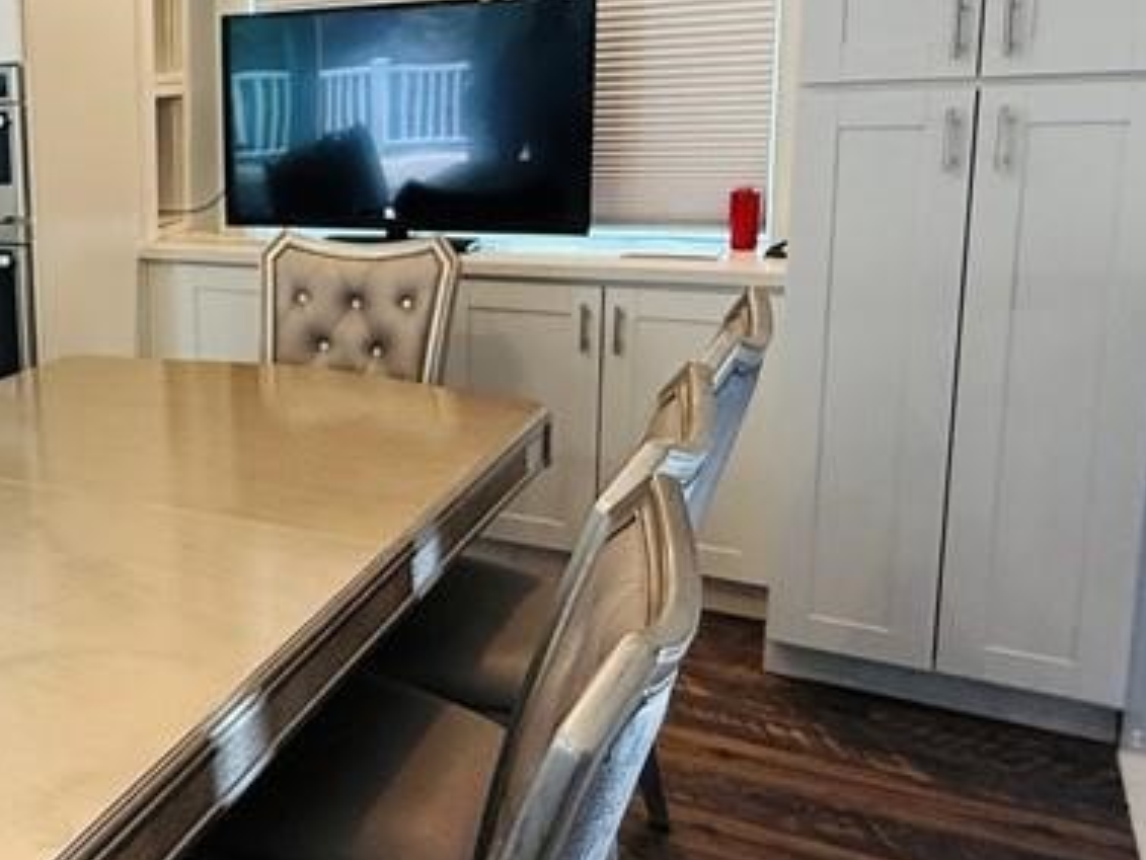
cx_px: -12
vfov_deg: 37.3
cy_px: 286
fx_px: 1258
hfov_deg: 42.1
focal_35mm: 38
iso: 200
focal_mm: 2.22
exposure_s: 1/120
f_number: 2.2
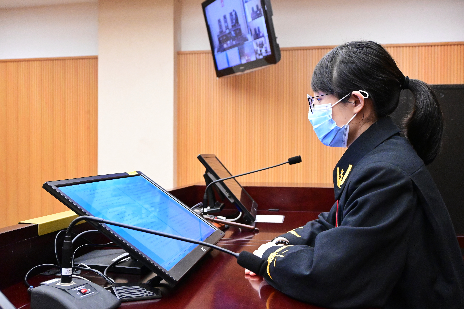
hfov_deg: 53.1
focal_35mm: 36
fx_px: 464
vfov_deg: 36.9
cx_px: 232
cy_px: 154
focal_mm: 24
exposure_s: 1/200
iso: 7200
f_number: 4.2
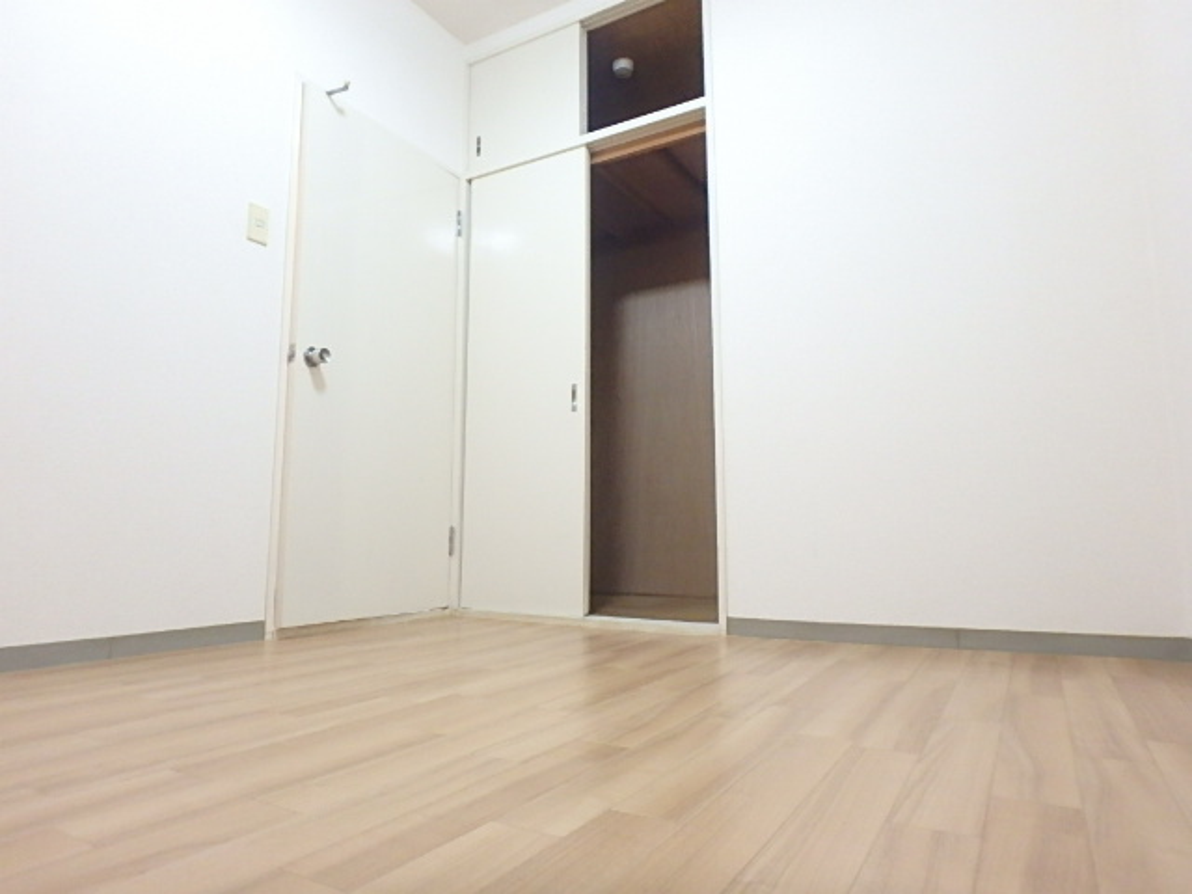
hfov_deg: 79.0
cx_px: 596
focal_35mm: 21
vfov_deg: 63.4
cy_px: 447
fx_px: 723
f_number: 3.5
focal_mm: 3.7
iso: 800
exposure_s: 1/30
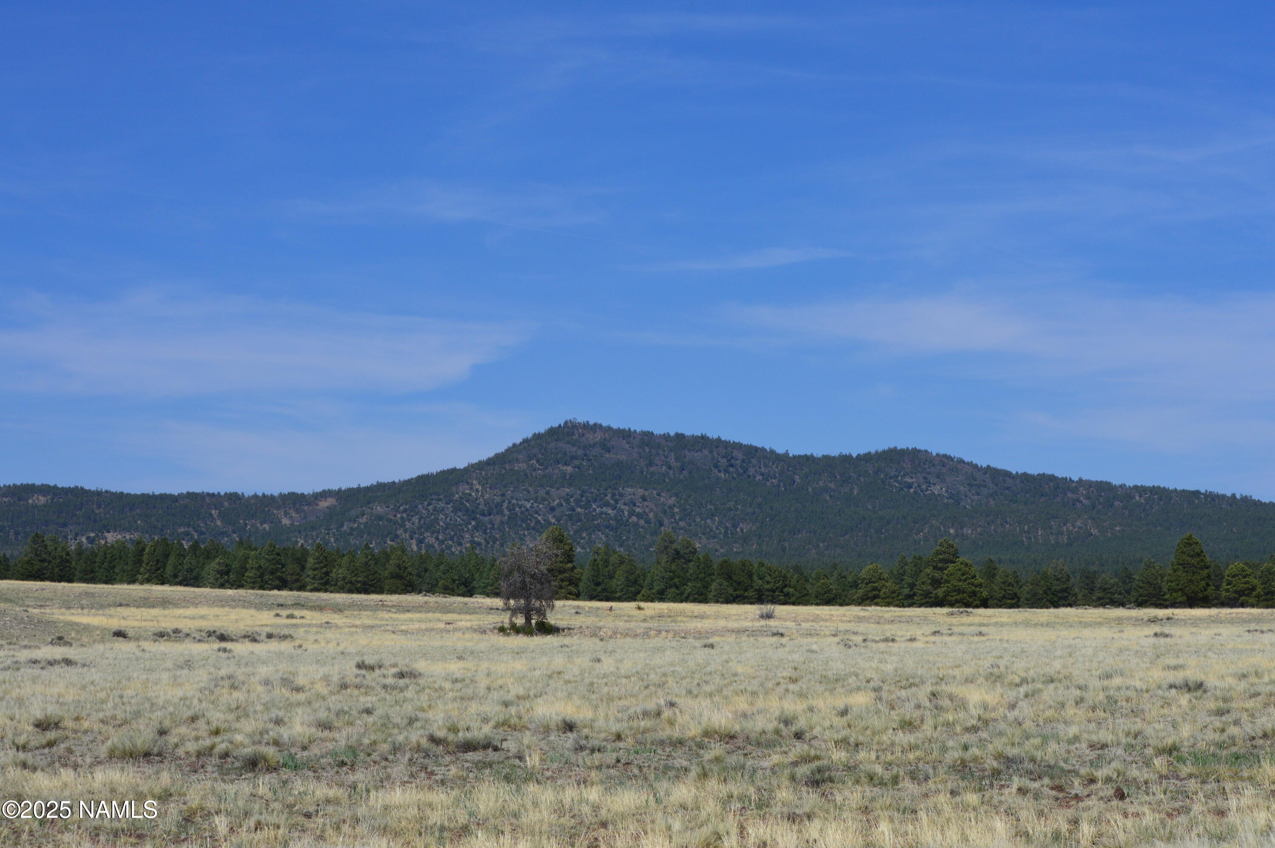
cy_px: 424
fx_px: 2919
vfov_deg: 16.5
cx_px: 638
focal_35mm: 82
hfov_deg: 24.6
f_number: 11
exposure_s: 1/500
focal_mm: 55
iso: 220
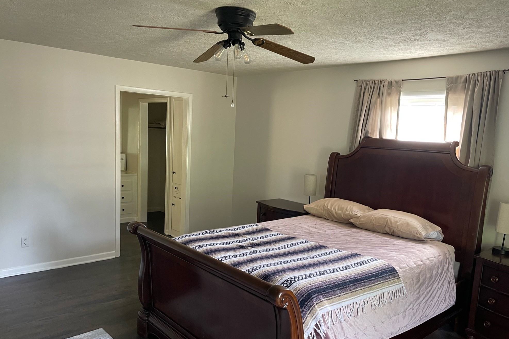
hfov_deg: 65.5
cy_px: 191
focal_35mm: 28
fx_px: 396
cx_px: 260
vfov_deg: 46.3
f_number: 1.6
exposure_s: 1/52
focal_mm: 4.2
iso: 200
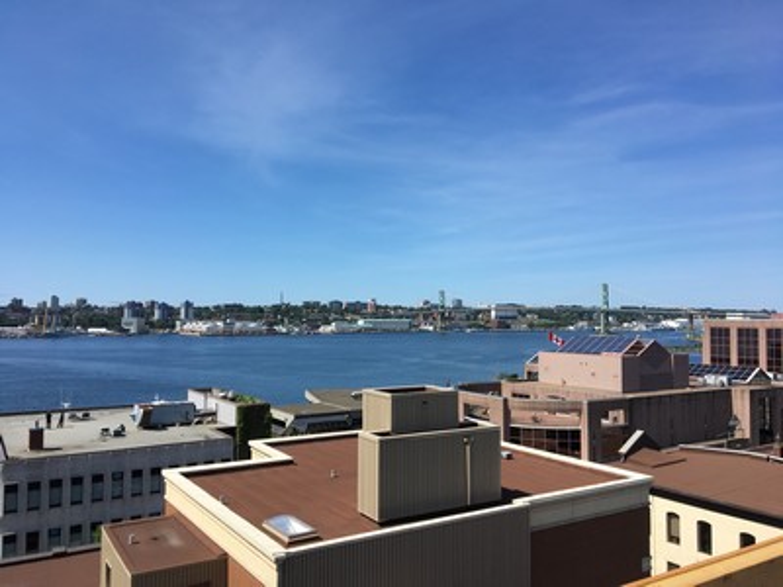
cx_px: 392
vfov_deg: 48.2
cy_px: 294
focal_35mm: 29
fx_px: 656
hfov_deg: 61.7
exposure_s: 1/1876
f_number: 2.2
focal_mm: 4.15
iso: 25
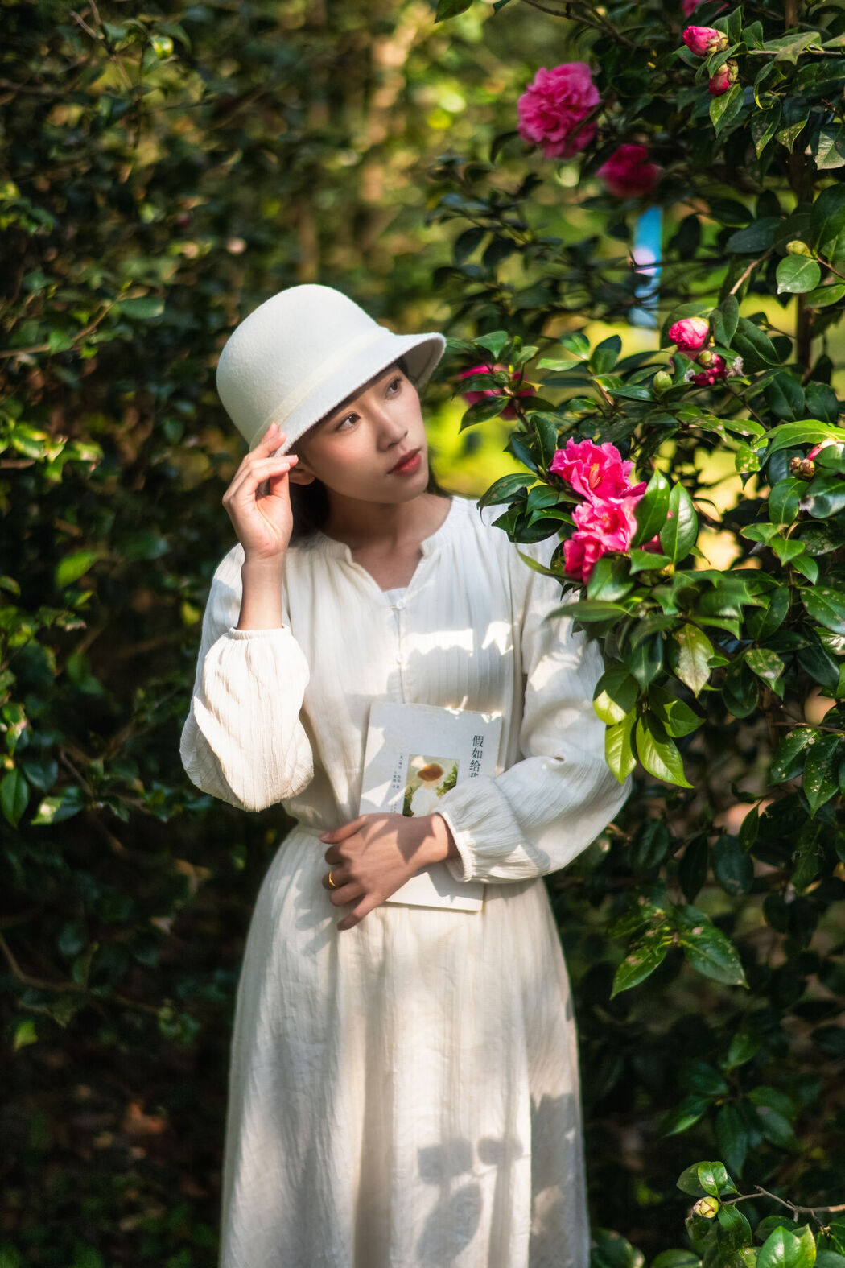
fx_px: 2042
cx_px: 422
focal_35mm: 58
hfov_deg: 23.4
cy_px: 634
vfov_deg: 34.5
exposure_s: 1/8000
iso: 400
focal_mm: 58
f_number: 1.4
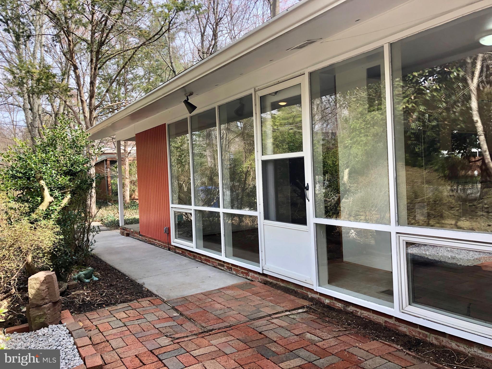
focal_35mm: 28
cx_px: 246
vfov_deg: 49.7
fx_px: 398
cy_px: 184
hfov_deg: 63.4
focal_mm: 3.99
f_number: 1.8
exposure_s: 1/249
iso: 20
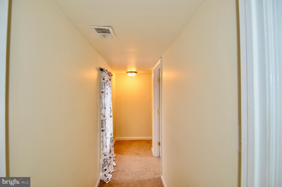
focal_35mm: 36
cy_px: 94
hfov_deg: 53.2
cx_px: 141
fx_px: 281
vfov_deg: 36.7
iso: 560
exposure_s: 1/60
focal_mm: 24
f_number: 4
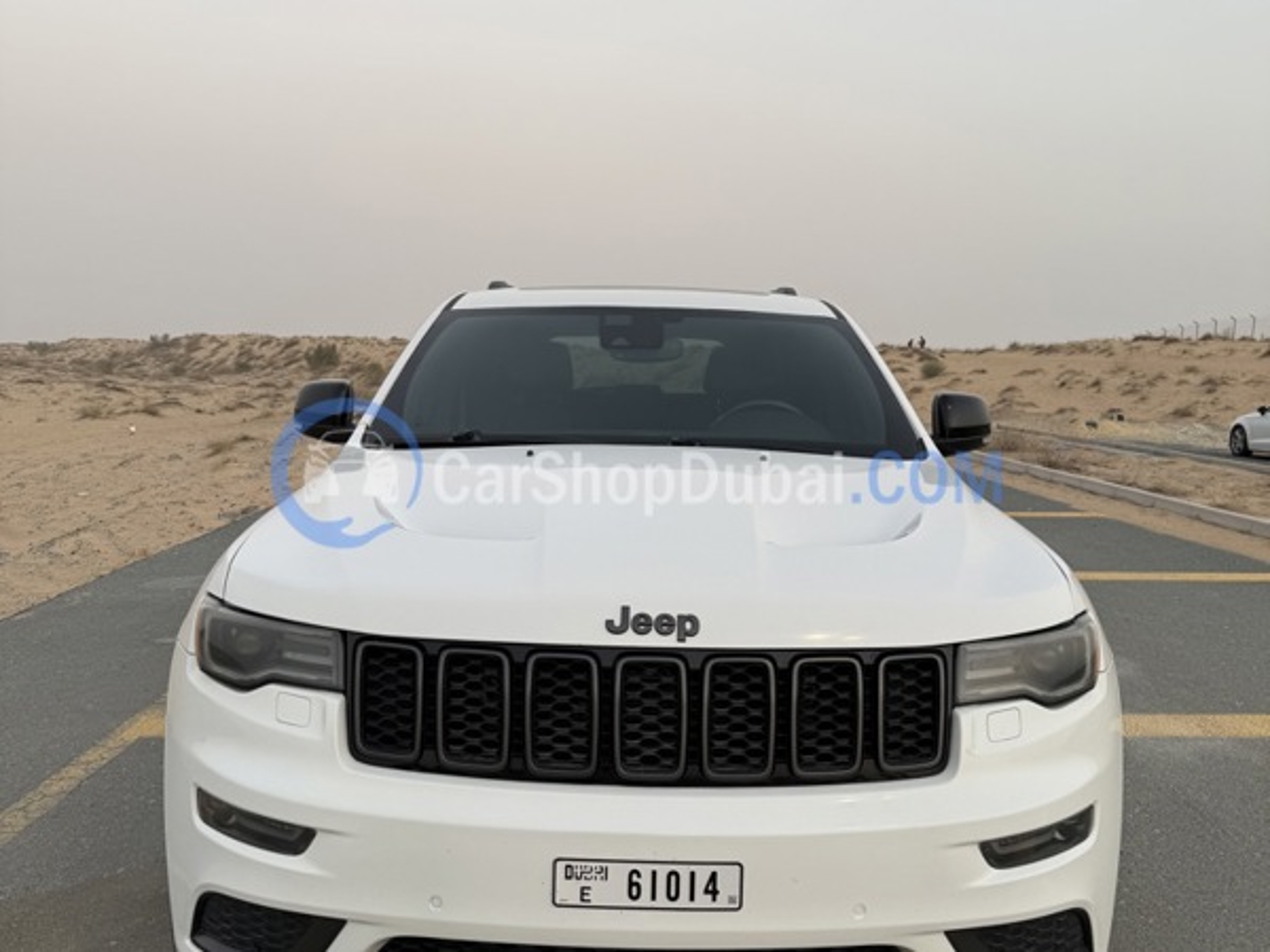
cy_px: 476
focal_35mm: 24
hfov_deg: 71.6
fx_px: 881
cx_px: 635
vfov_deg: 56.8
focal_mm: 6.76
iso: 64
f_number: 1.78
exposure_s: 1/121
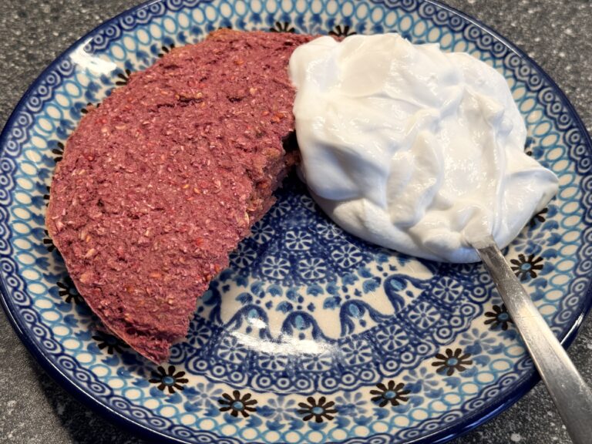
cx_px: 296
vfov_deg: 30.3
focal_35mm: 48
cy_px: 222
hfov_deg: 39.7
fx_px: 821
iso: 125
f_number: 1.78
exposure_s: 1/59
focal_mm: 6.76
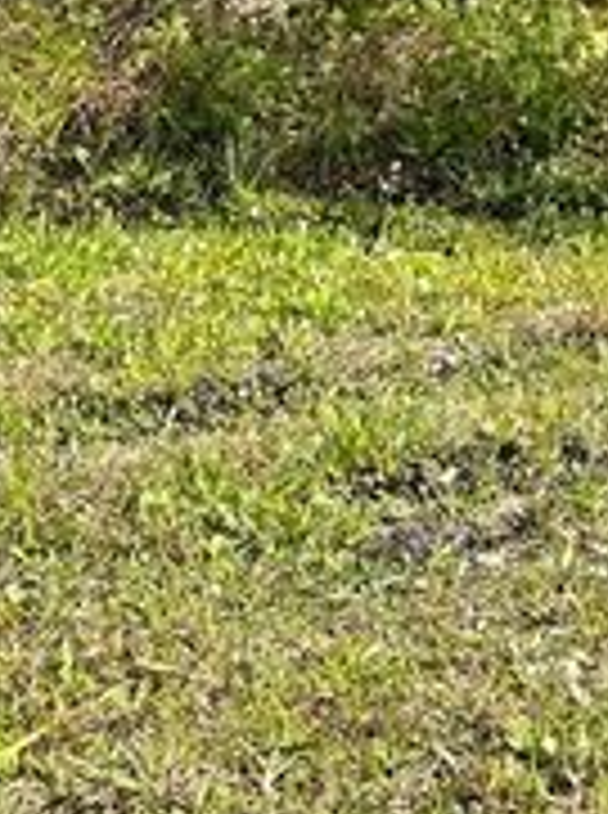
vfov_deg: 17.2
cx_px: 1090
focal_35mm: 96
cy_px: -600
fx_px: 2256
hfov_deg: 13.7
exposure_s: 1/1339
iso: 50
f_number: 1.6
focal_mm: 5.1
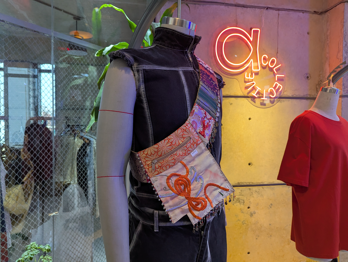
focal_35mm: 24
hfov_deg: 71.5
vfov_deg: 56.9
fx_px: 242
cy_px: 131
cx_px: 174
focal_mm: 6.81
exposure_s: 1/100
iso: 611
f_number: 1.85
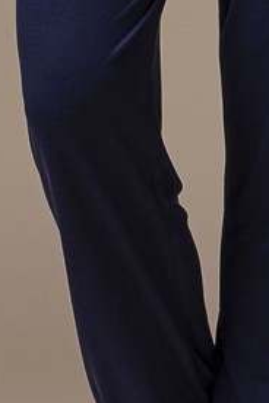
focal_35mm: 464
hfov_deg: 3.0
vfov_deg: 4.4
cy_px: -291
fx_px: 5200
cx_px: 218
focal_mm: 95
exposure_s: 1/125
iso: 200
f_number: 11
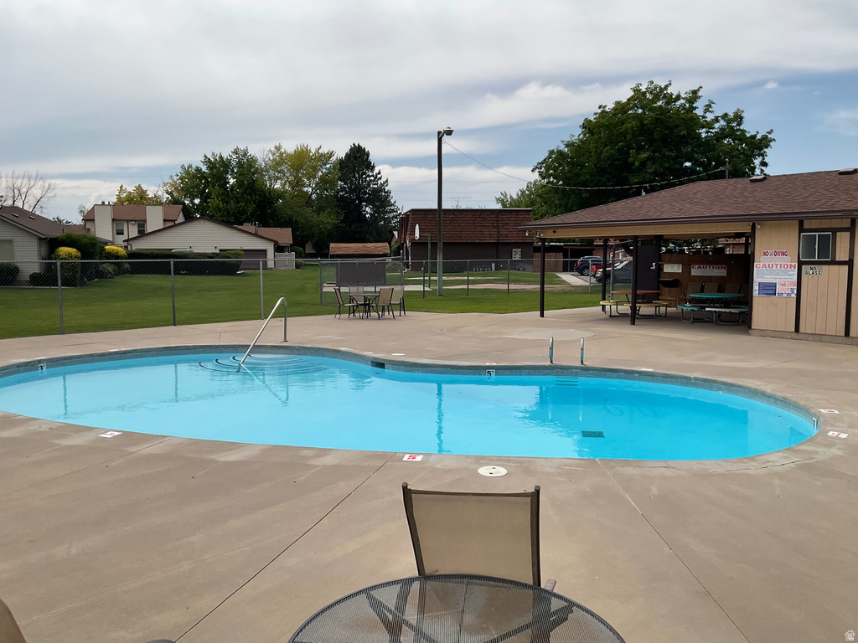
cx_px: 429
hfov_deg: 61.7
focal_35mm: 29
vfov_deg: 48.2
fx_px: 719
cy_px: 322
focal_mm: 3
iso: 16
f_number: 1.8
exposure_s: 1/3322
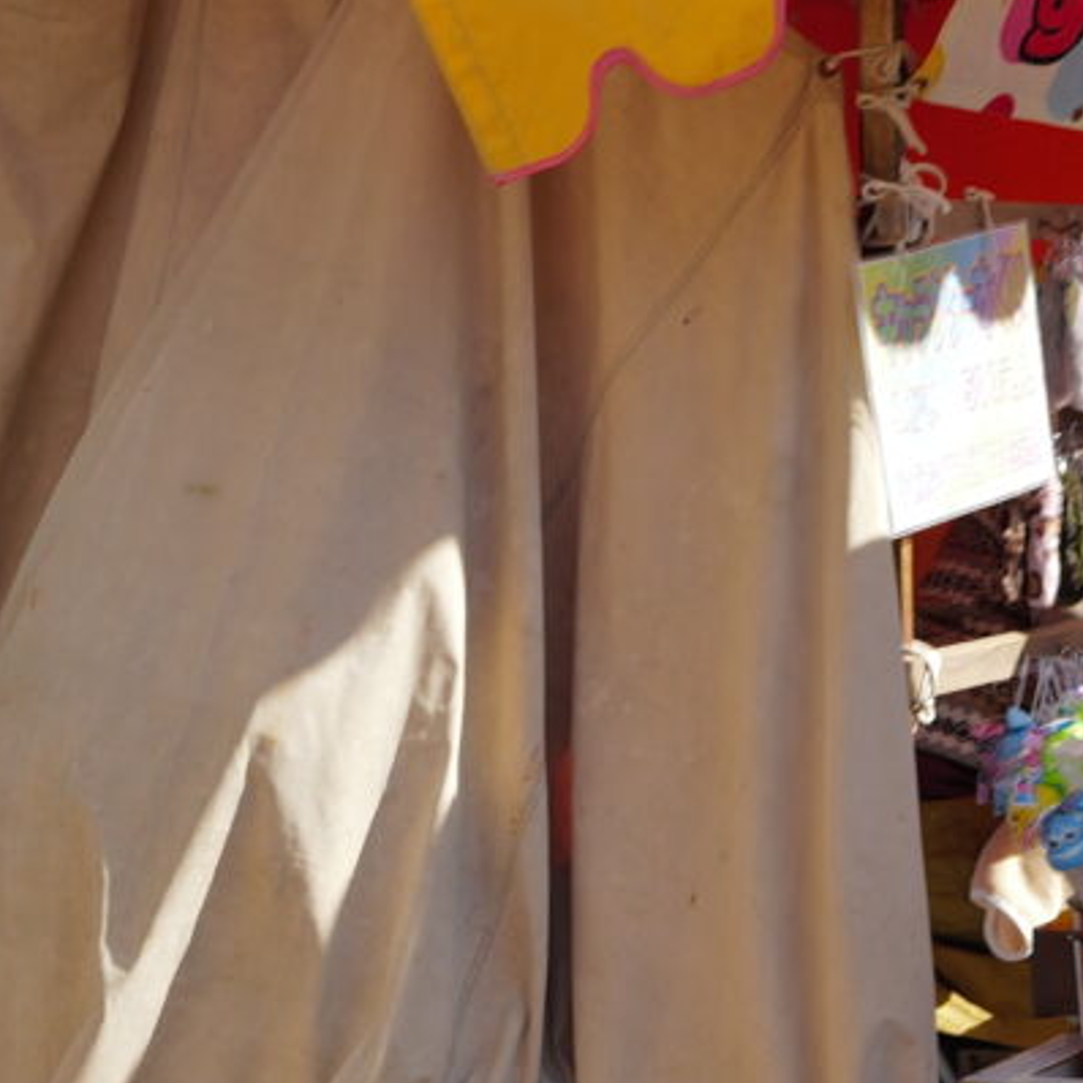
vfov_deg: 11.0
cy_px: 1600
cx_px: 1410
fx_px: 5416
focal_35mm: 153
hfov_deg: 11.1
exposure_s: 1/250
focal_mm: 28
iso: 100
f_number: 4.5
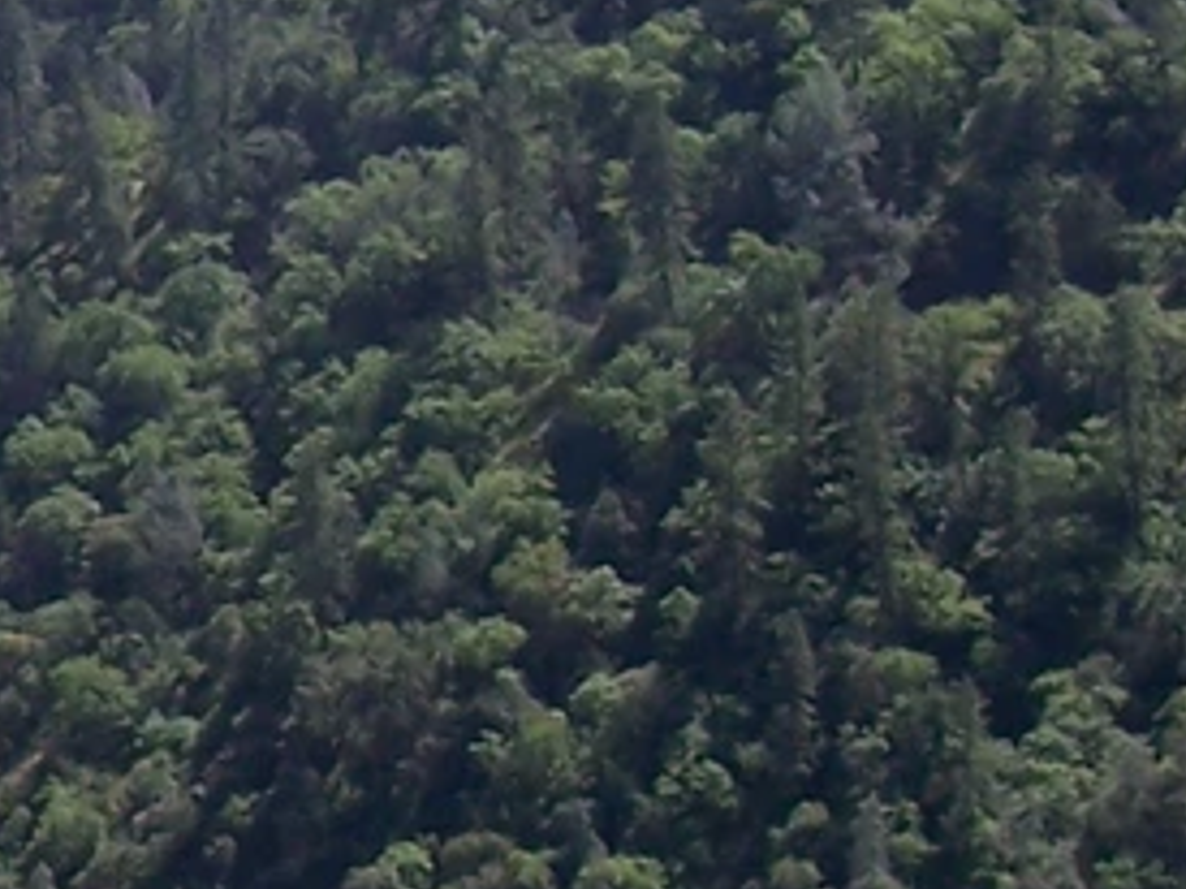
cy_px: 928
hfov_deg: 10.4
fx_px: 6096
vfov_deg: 8.3
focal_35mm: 178
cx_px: -1022
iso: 80
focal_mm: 5.6
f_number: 5.6
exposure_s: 1/350
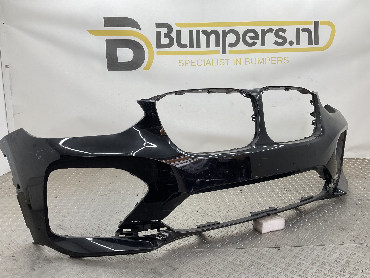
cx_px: 185
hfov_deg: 61.7
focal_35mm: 29
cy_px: 139
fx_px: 310
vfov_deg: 48.2
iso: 20
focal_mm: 3
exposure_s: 1/100
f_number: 1.8
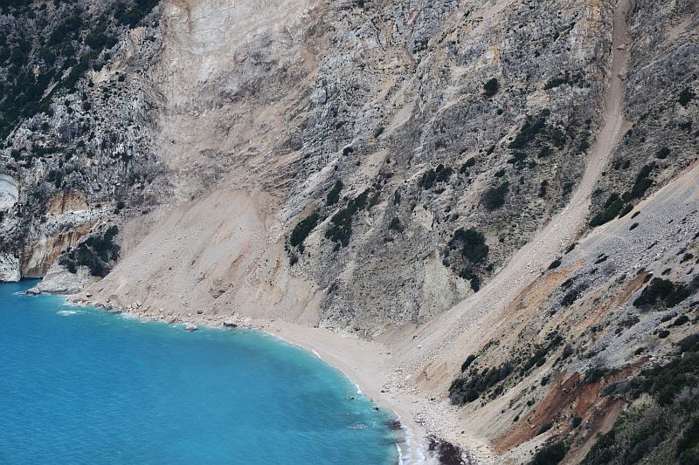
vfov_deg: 10.7
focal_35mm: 128
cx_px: 350
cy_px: 232
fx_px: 2475
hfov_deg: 16.1
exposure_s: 1/125
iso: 100
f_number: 5.6
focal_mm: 85
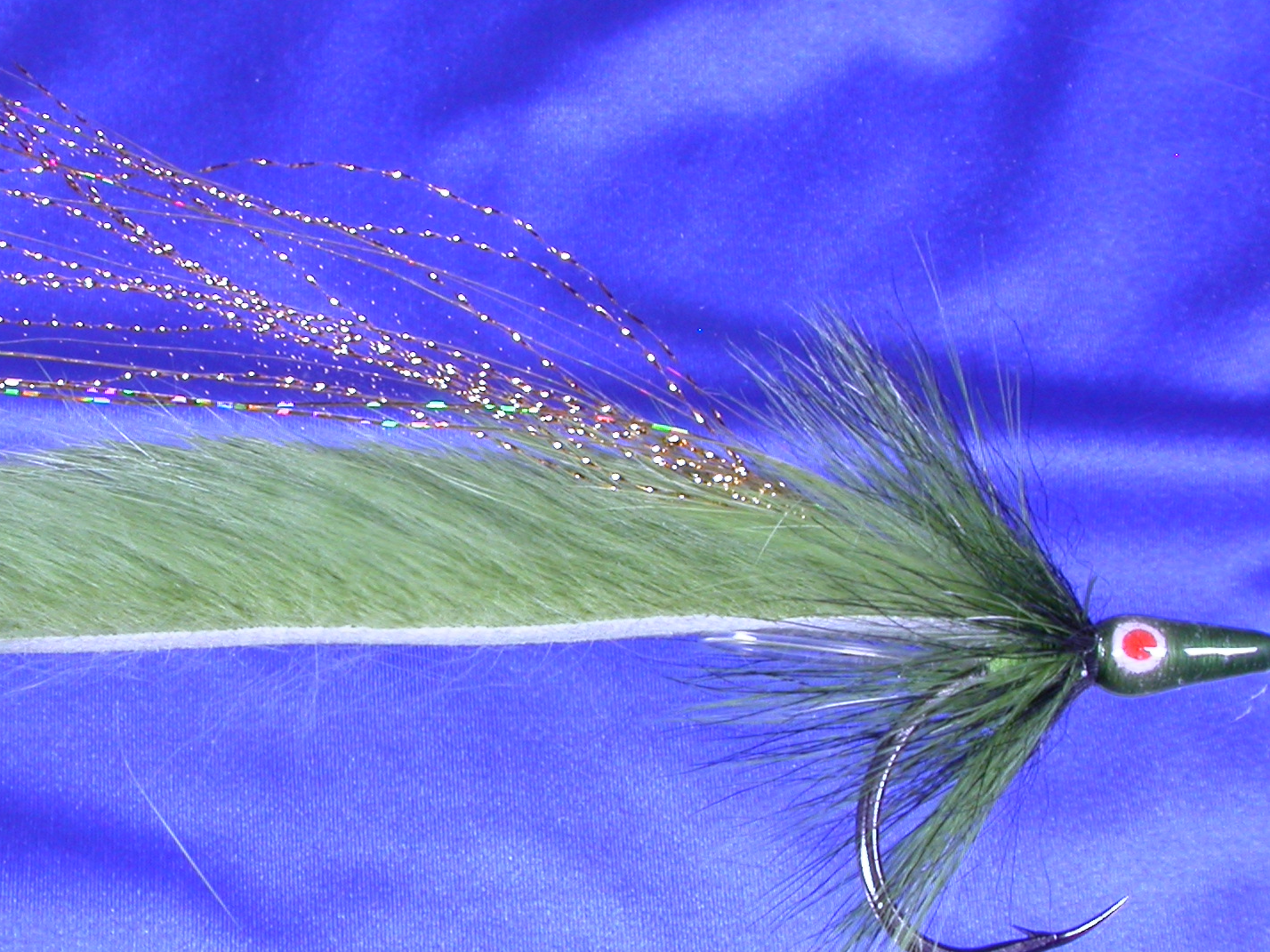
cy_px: 573
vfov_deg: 21.0
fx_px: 2568
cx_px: 385
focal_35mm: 70
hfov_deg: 27.5
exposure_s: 1/7.1
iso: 100
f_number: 7.8
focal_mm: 9.1
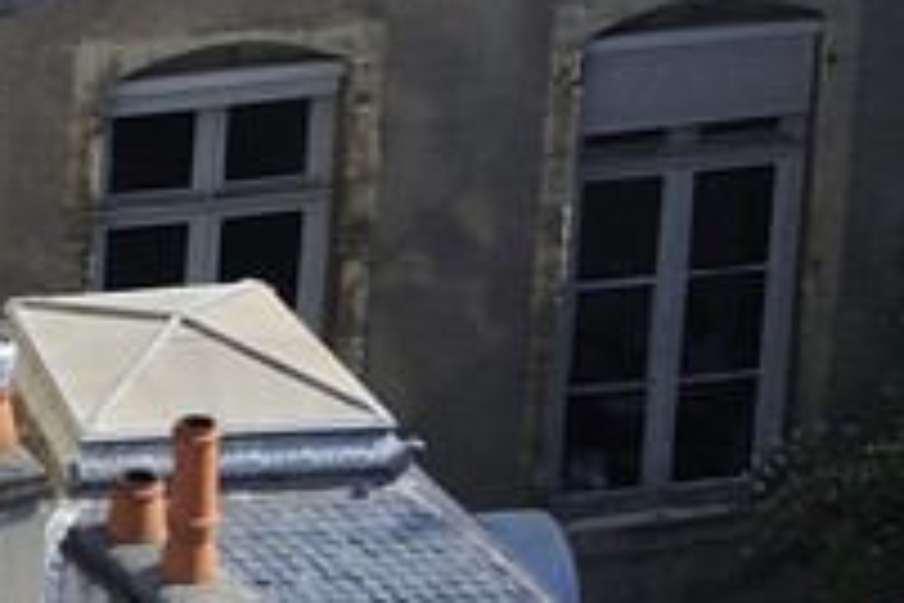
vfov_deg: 2.1
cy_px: -369
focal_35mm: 652
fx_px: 16371
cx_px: -2510
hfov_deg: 3.1
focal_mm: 82
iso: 200
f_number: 9
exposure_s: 1/160
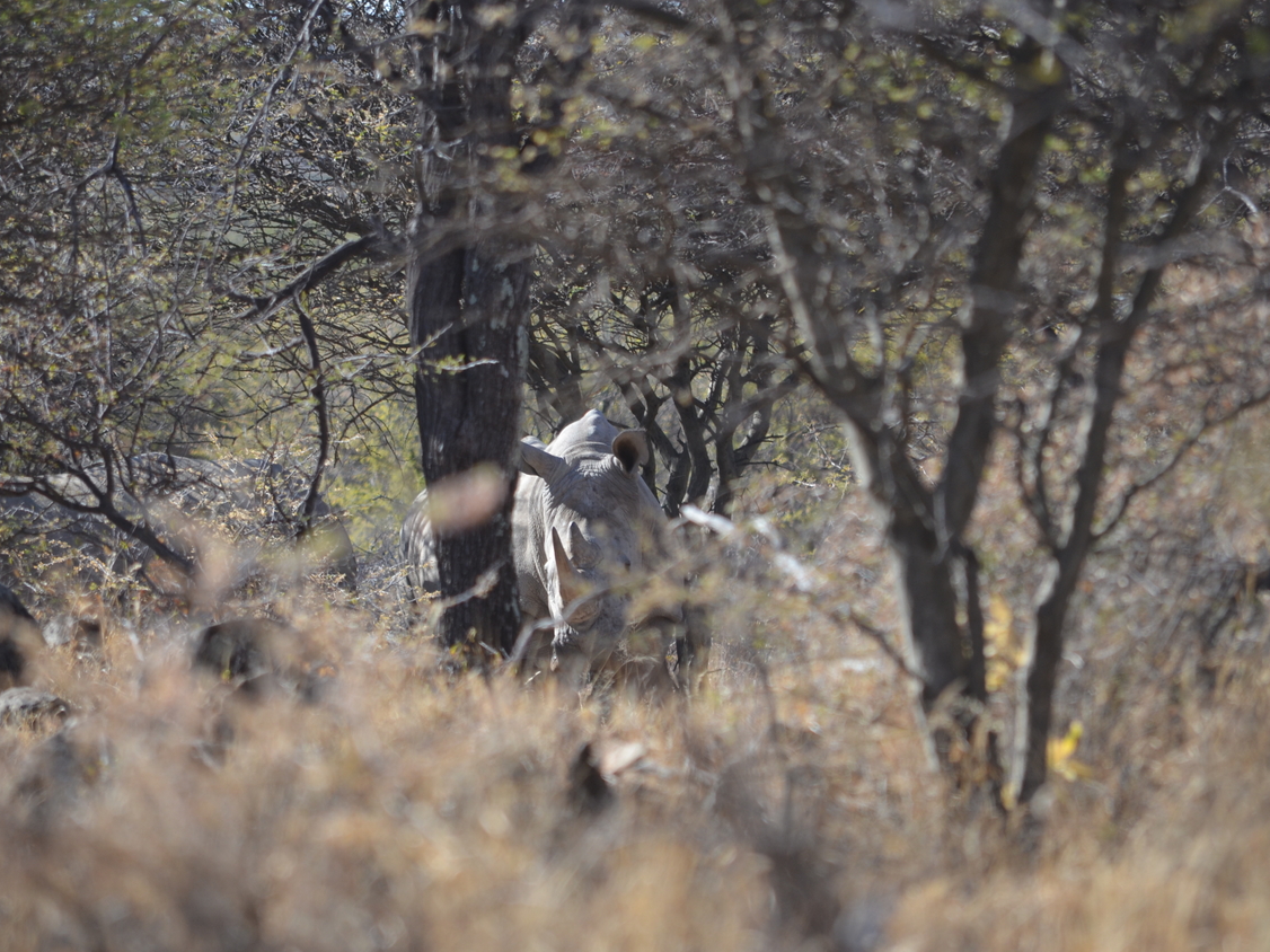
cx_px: 572
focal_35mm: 491
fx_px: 18010
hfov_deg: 4.0
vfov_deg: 3.0
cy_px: 476
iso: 250
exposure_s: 1/500
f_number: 5.6
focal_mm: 300
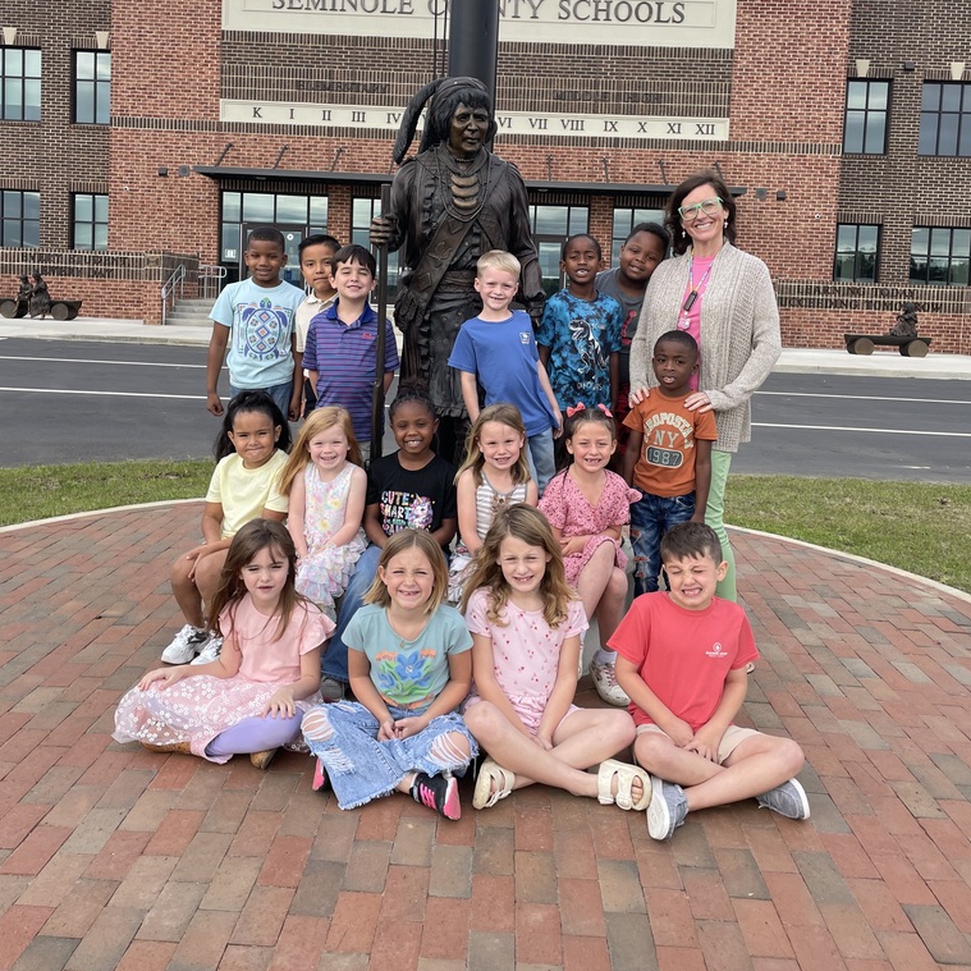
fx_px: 984
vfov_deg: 52.0
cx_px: 487
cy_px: 366
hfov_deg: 52.5
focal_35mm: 31
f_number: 1.6
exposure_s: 1/1261
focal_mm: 4.2
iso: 32
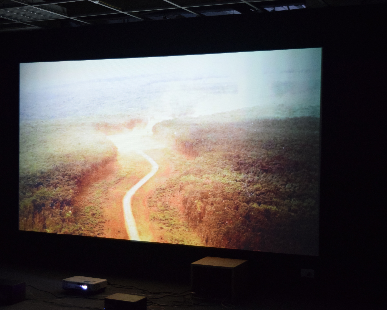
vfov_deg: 26.2
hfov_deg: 32.4
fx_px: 664
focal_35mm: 58
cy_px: 154
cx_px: 160
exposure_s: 1/50
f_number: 4.5
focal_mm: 34
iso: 1600
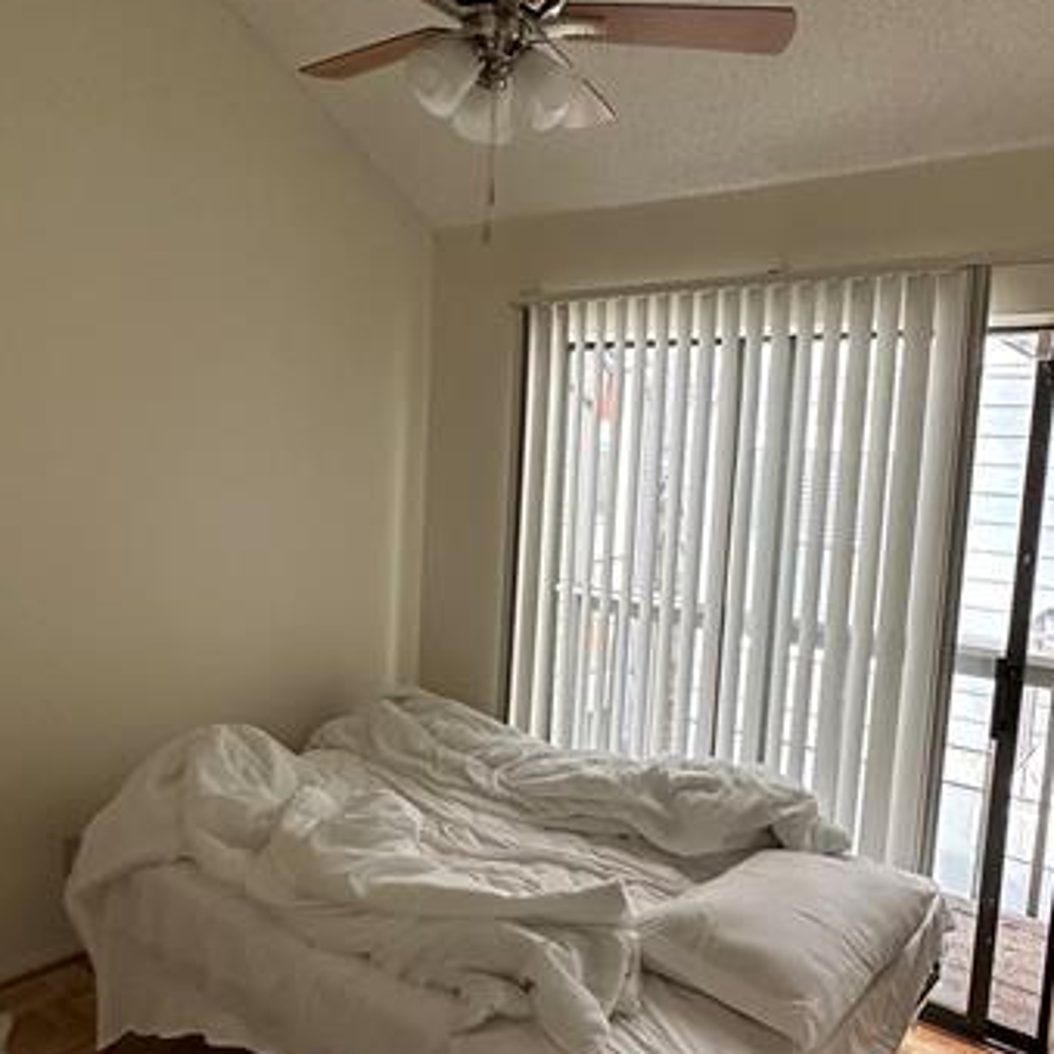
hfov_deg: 57.3
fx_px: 965
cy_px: 550
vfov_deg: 57.3
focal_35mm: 28
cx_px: 519
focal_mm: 2.22
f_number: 2.2
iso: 320
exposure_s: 1/61
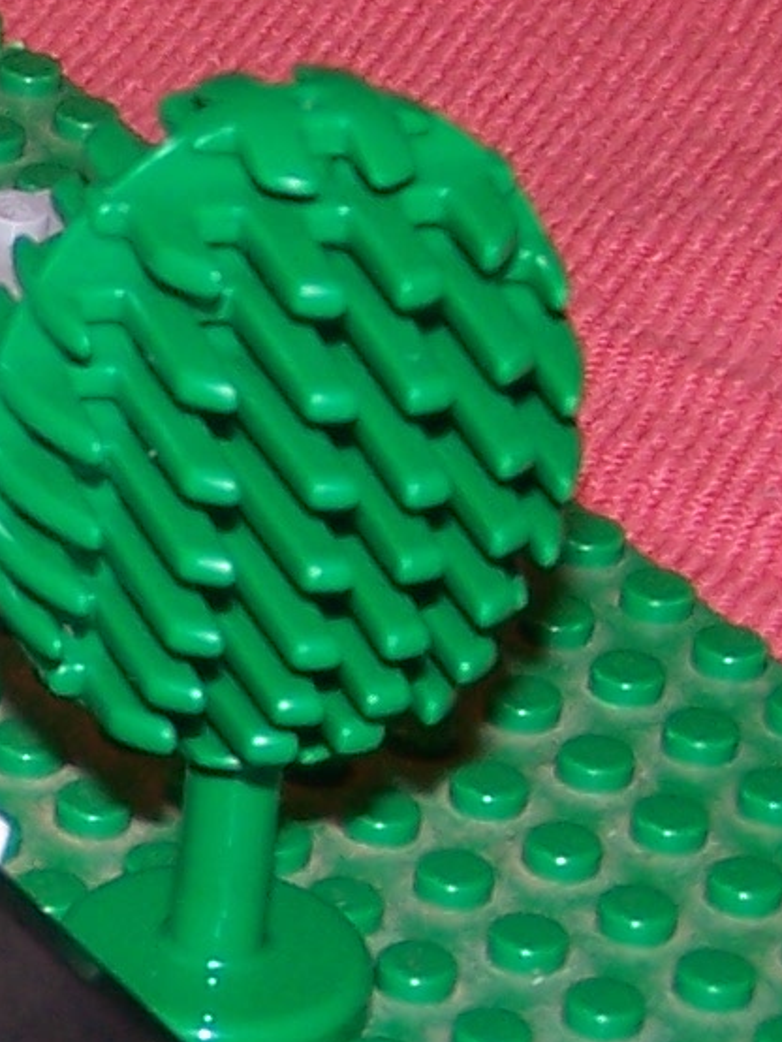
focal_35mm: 237
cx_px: -1256
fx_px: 7133
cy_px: 734
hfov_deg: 6.0
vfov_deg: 8.3
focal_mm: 8.5
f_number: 3
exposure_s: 1/60
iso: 80
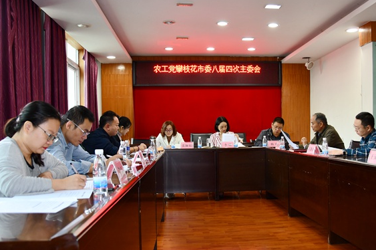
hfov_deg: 58.8
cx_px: 193
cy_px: 119
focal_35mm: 32
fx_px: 334
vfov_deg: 41.0
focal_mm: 20
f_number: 3.5
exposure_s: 1/60
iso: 560
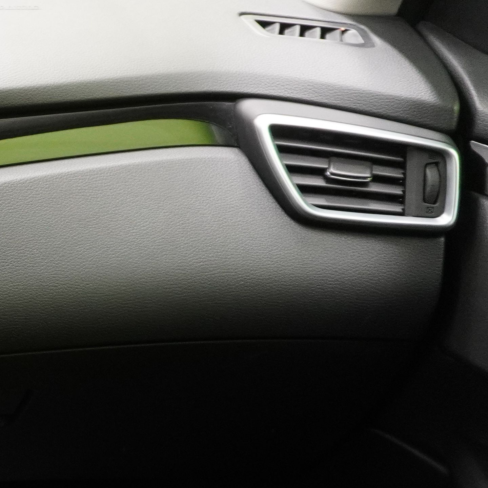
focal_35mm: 85
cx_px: -469
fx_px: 1356
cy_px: 444
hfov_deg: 16.1
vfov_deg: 20.0
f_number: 3.5
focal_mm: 16
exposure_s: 1/30
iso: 1600
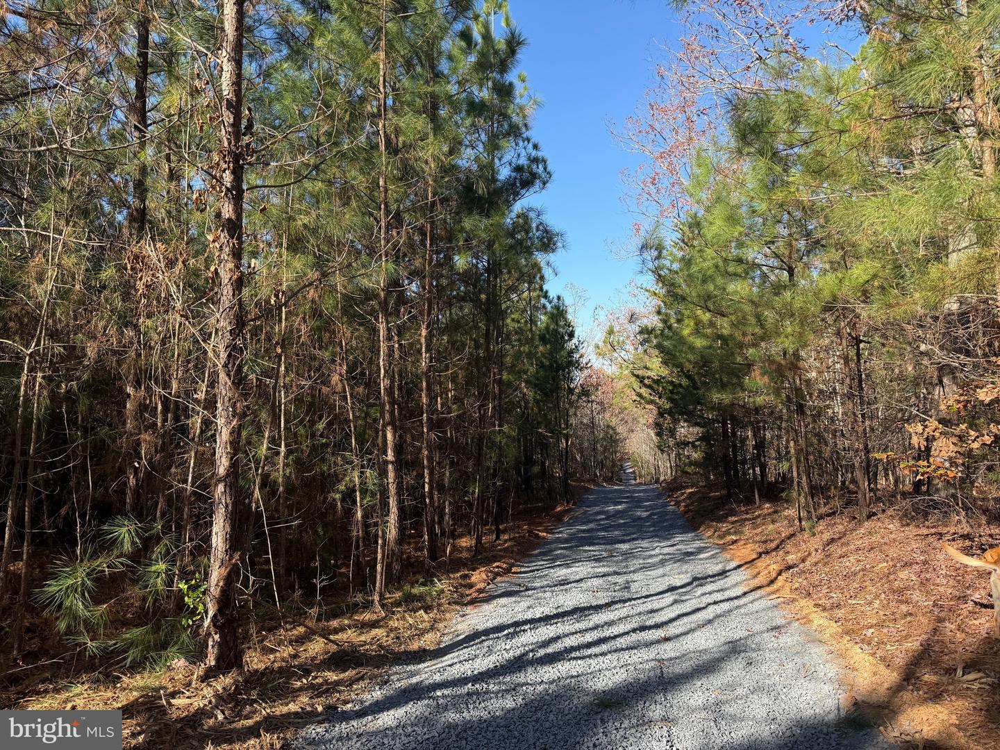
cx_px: 500
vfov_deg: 56.8
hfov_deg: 71.6
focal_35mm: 24
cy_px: 375
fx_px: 693
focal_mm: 6.76
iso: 100
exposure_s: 1/1689
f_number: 1.78
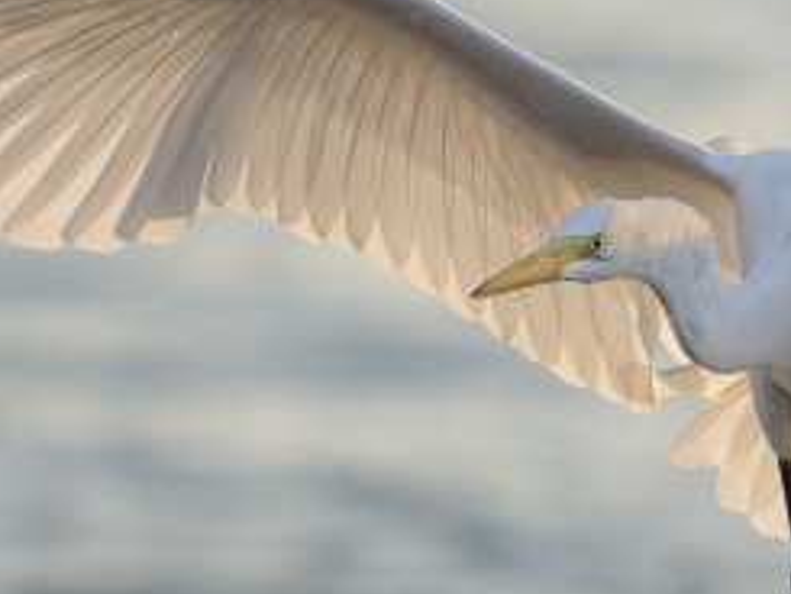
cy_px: 344
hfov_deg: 1.4
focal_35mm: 1391
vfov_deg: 1.1
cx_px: 823
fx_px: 31801
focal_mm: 443
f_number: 6.3
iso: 2500
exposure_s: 1/3200
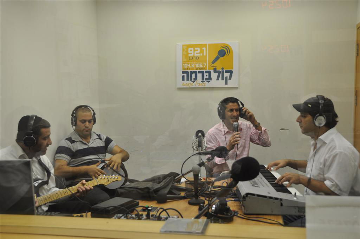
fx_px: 390
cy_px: 120
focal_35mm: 39
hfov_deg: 49.6
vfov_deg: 34.1
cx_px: 180
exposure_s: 1/60
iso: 450
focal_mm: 26
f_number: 4
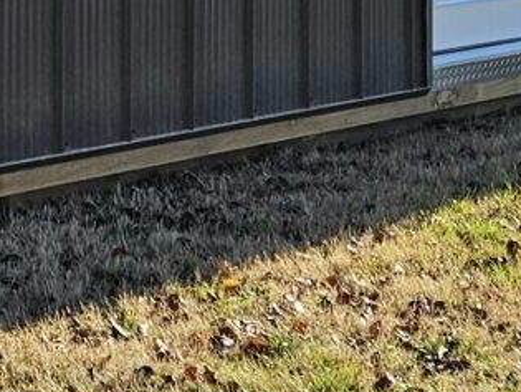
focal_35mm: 140
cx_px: 50
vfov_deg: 10.1
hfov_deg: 13.9
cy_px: -304
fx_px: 2110
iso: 40
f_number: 1.8
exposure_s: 1/1429
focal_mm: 5.4
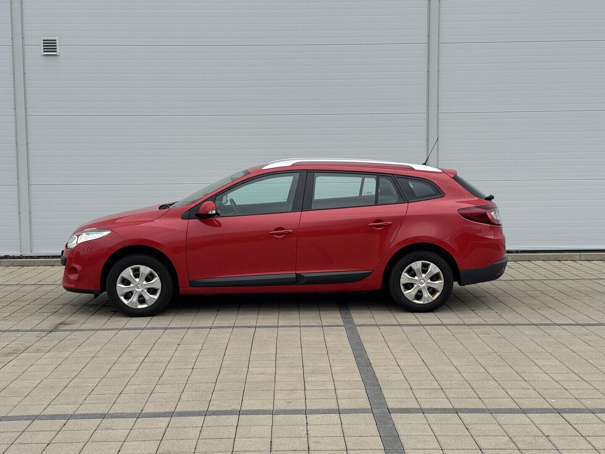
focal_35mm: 48
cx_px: 302
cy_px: 227
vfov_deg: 30.3
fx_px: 839
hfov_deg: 39.7
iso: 64
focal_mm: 6.76
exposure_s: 1/2045
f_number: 1.78
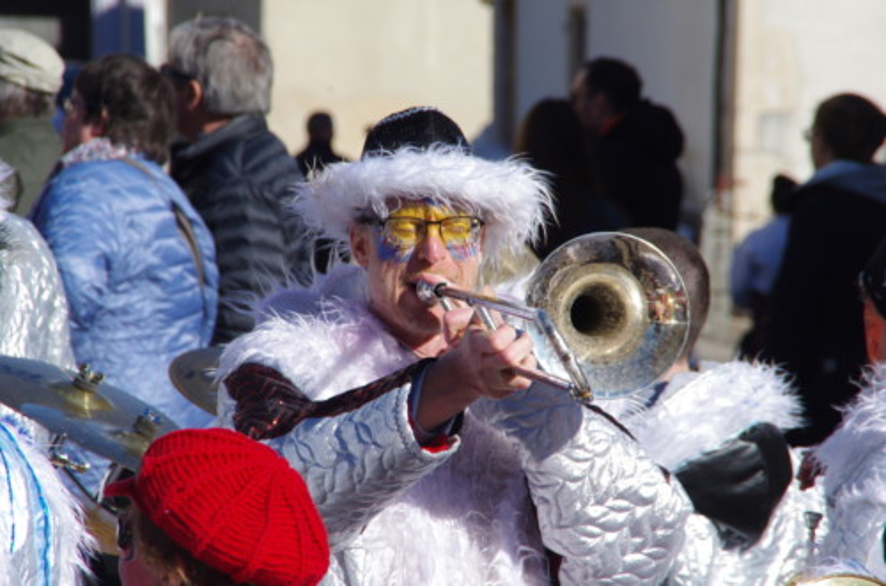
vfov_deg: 4.6
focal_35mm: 300
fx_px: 7367
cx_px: 443
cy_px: 293
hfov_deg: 6.9
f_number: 11
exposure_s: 1/320
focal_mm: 200
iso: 200
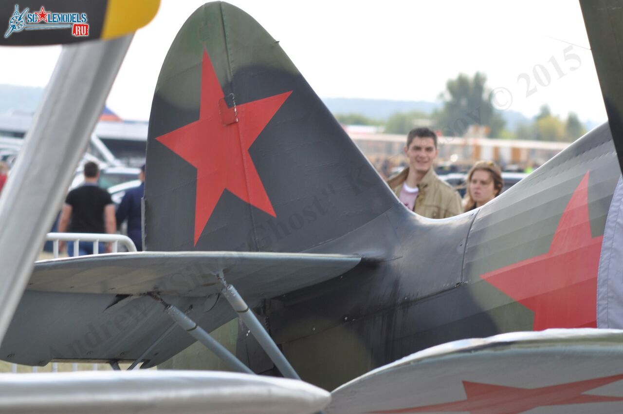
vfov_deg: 4.4
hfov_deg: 6.5
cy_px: 207
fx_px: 5444
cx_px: 312
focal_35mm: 315
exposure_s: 1/160
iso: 200
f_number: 8
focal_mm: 210
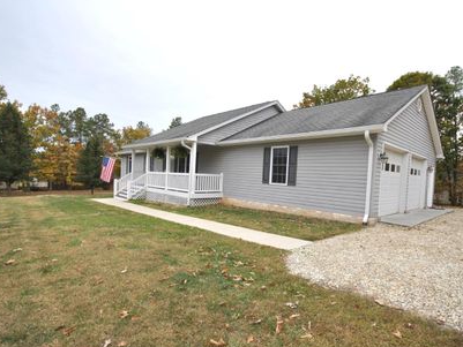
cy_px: 185
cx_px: 236
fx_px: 241
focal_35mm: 18
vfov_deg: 71.5
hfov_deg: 87.7
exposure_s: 1/125
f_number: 5.6
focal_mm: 10
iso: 100
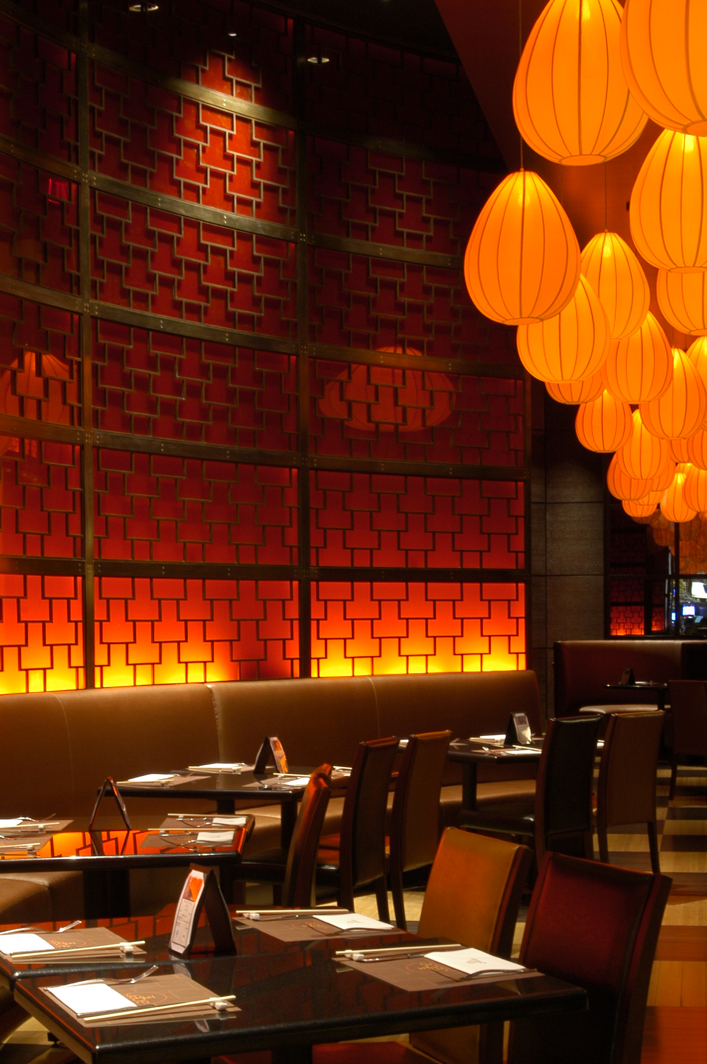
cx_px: 331
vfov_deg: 33.7
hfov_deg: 23.0
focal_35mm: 59
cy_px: 711
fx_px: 1741
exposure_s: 6
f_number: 9
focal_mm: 28
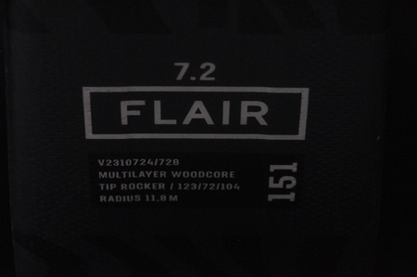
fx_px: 1822
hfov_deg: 13.1
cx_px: 208
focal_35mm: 158
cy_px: 138
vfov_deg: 8.7
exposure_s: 1/125
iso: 3200
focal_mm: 105
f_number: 8
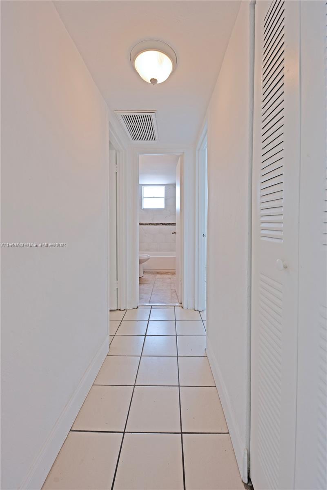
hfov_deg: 81.3
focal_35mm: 14
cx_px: 164
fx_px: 191
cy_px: 245
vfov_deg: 104.2
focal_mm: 14
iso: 400
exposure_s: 1/160
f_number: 6.3
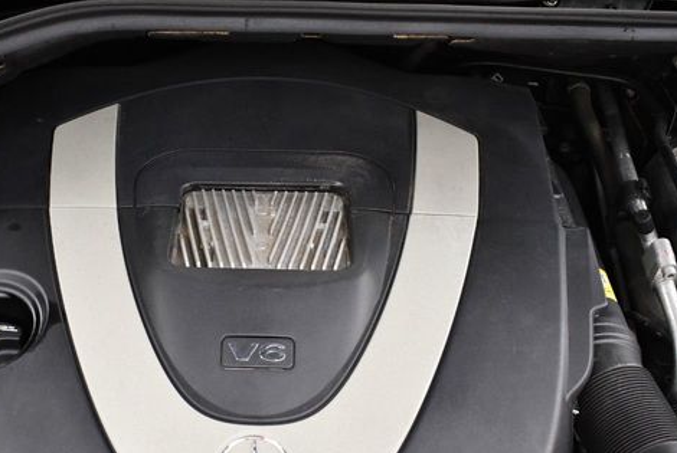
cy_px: 283
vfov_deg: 27.5
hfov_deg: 40.2
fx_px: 923
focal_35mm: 49
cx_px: 282
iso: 2200
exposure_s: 1/125
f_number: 3.5
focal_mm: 18
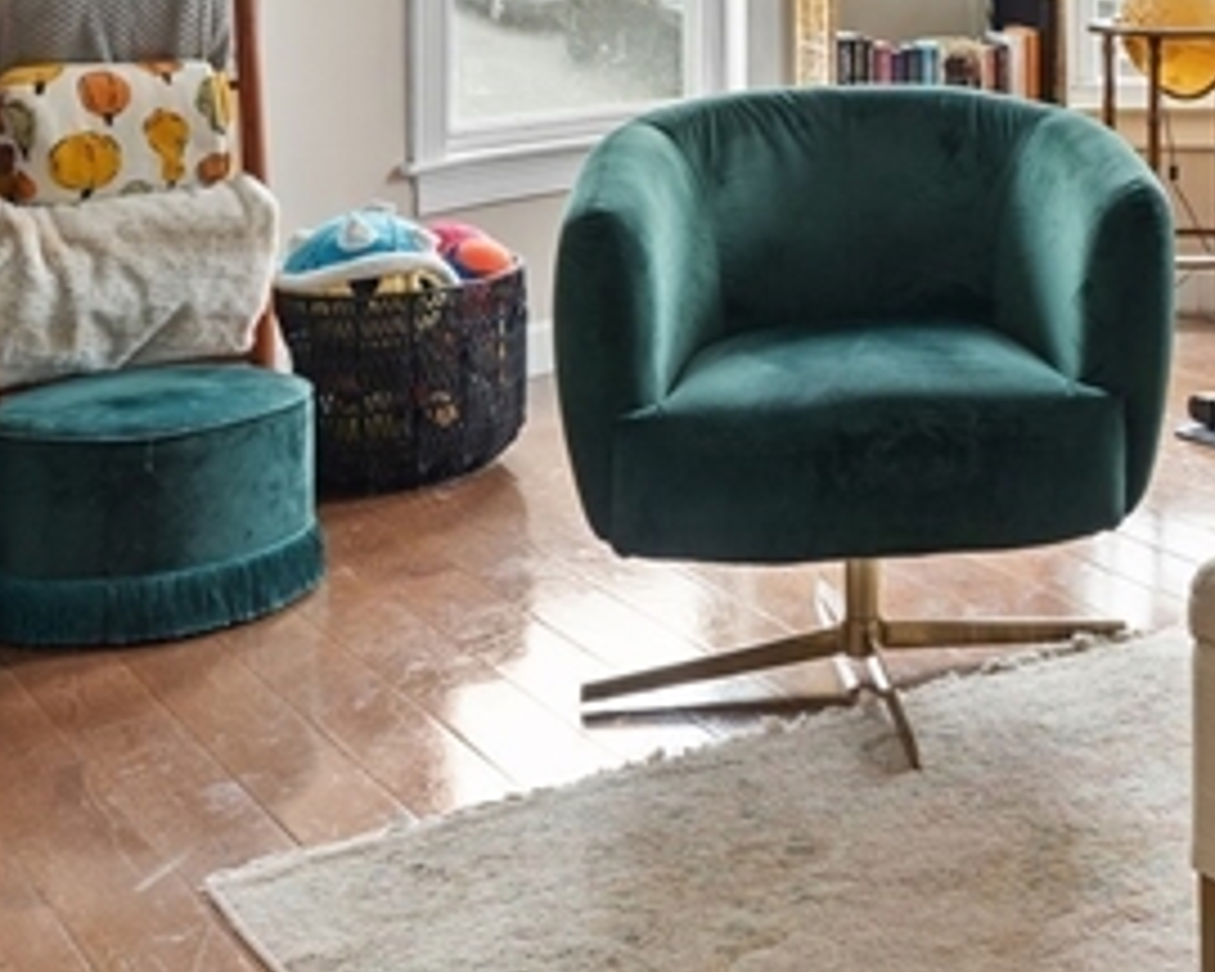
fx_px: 2365
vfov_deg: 21.8
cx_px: 1202
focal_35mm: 66
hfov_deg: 27.3
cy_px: -146
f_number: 7.1
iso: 320
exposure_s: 1/1.67
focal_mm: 18.5
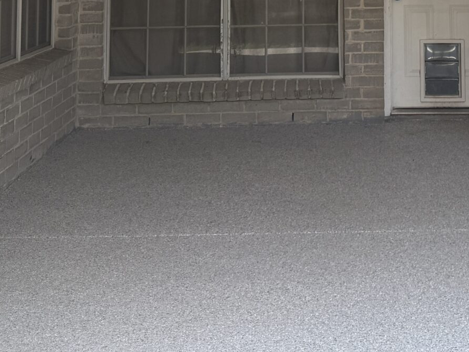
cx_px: 354
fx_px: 935
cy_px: -129
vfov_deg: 19.4
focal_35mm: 69
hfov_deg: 27.7
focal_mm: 6.76
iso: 80
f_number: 1.78
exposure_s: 1/665
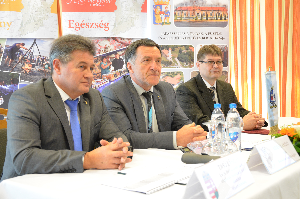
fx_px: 374
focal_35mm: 45
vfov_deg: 29.7
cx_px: 150
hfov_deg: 43.7
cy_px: 100
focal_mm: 30
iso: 1800
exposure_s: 1/40
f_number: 5
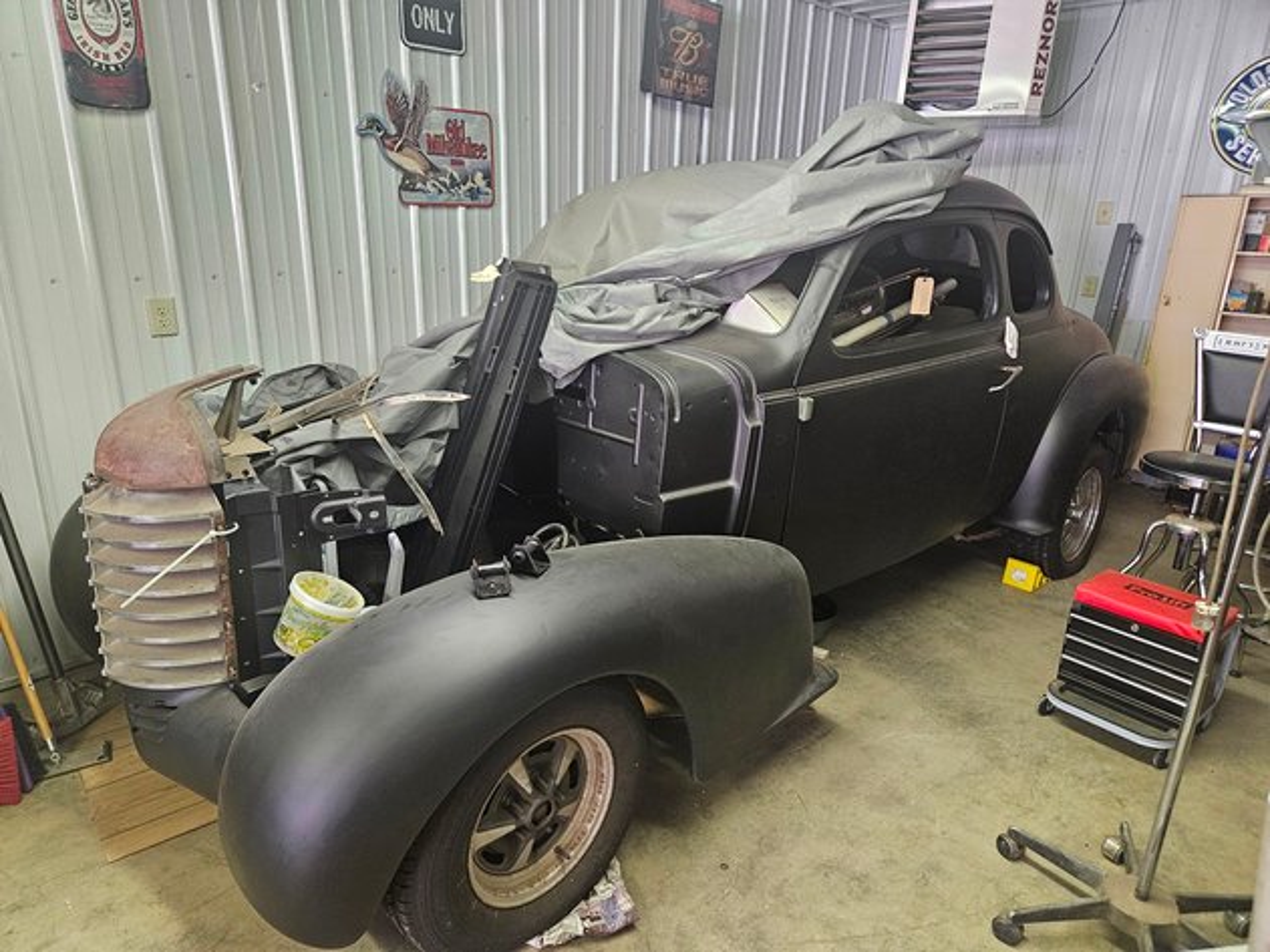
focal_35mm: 23
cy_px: 476
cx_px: 635
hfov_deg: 73.9
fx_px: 844
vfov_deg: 58.9
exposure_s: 1/120
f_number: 1.8
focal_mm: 5.4
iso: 500
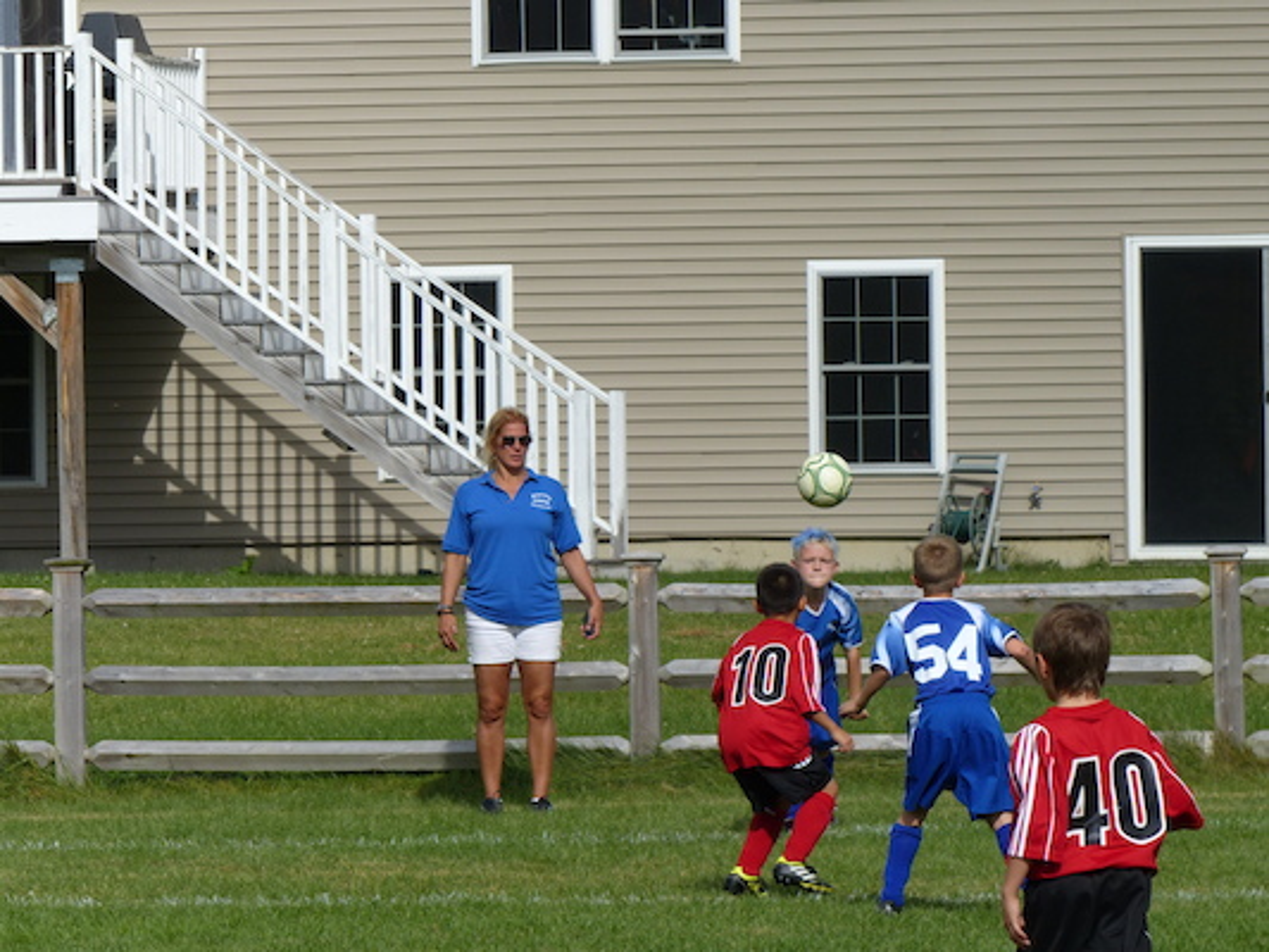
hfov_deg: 6.1
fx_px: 11844
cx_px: 634
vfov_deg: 4.6
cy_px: 476
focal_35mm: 323
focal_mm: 58.2
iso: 100
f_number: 4
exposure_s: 1/1300
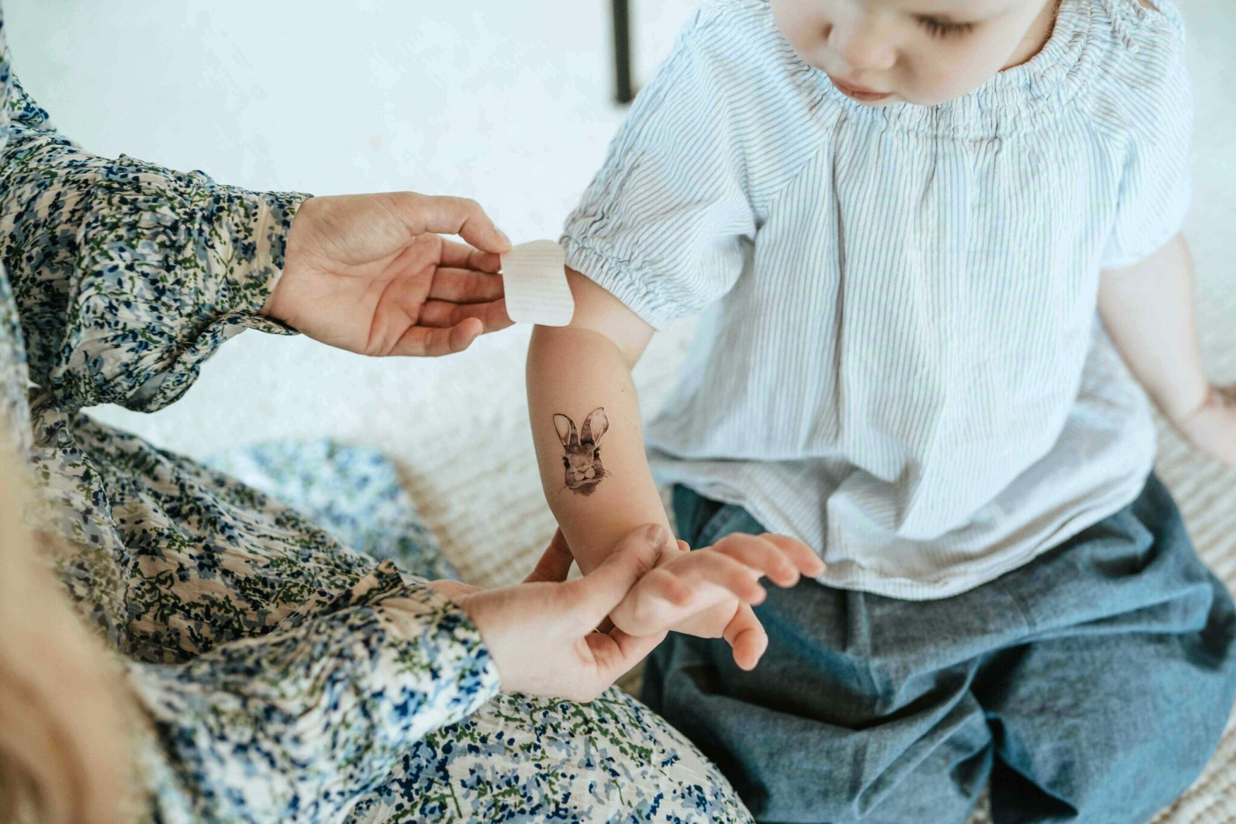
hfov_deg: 54.4
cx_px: 618
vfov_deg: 37.9
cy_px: 412
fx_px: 1202
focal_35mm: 35
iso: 320
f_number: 2.2
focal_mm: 35
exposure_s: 1/250
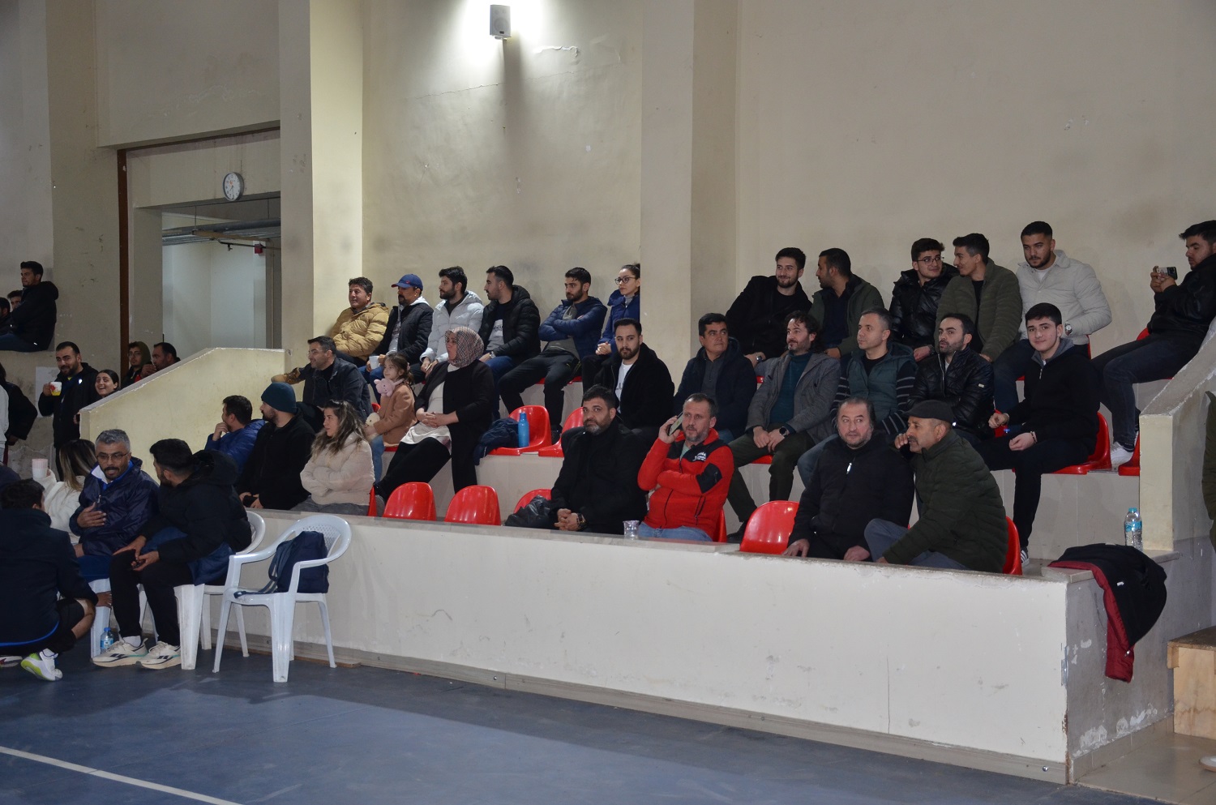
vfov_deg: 29.7
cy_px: 402
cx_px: 608
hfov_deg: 43.7
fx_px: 1517
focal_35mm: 45
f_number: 4
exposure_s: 1/60
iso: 800
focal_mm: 30
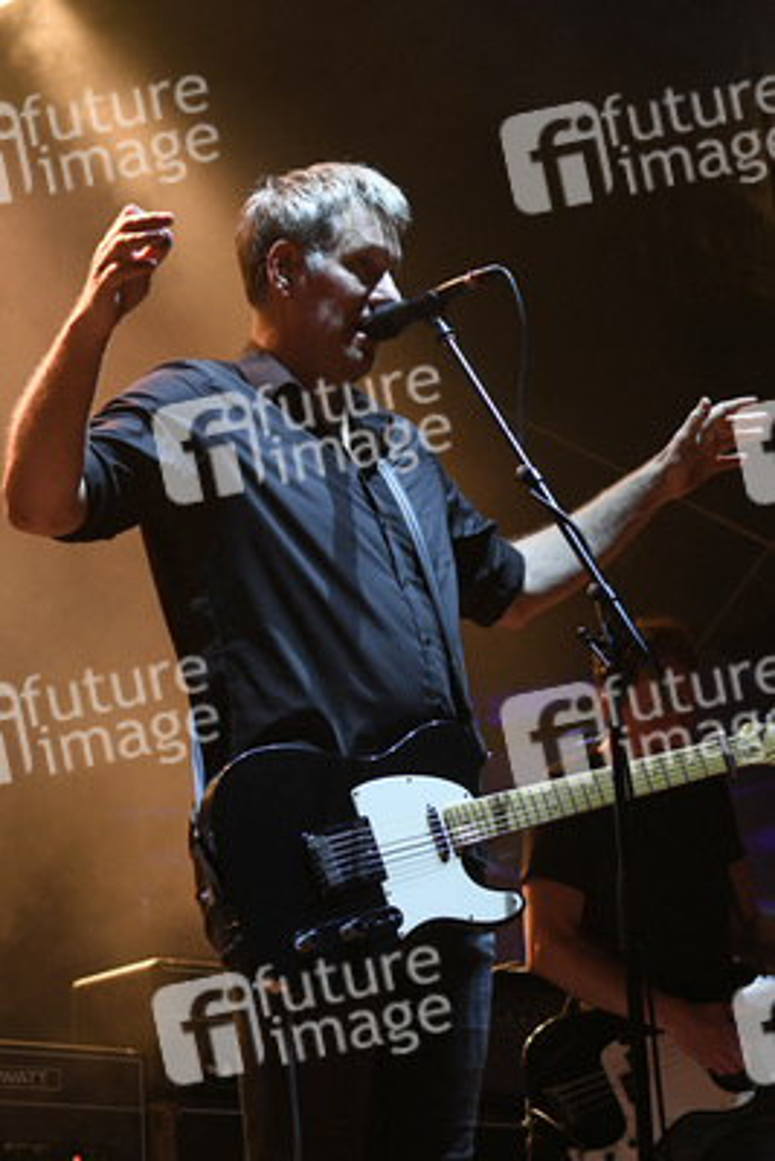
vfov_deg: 30.1
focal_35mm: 67
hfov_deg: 20.3
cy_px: 580
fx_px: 2162
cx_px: 388
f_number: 4
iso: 1600
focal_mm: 45
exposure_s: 1/160
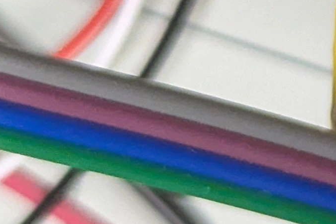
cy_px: -165
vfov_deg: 4.5
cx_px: 732
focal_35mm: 302
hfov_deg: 6.6
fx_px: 2818
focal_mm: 6.81
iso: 359
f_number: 1.85
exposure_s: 1/147
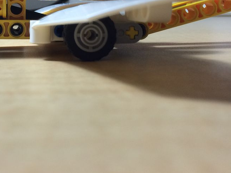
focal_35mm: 60
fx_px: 400
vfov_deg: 23.8
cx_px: 29
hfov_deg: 30.9
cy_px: 22
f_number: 2.2
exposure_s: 1/30
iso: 40
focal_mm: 4.12
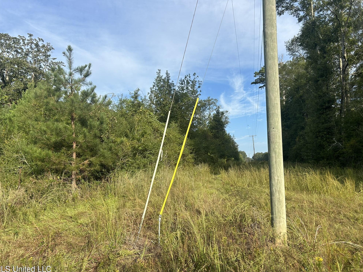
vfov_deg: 51.3
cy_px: 141
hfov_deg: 65.3
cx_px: 182
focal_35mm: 27
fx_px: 283
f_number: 1.5
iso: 50
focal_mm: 5.7
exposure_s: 1/2404
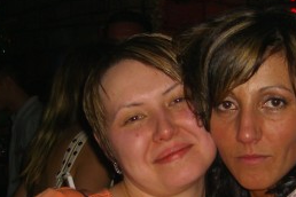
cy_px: 176
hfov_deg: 22.1
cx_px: 166
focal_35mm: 92
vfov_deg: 14.7
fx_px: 756
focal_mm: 7.9
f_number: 2.8
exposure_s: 1/60
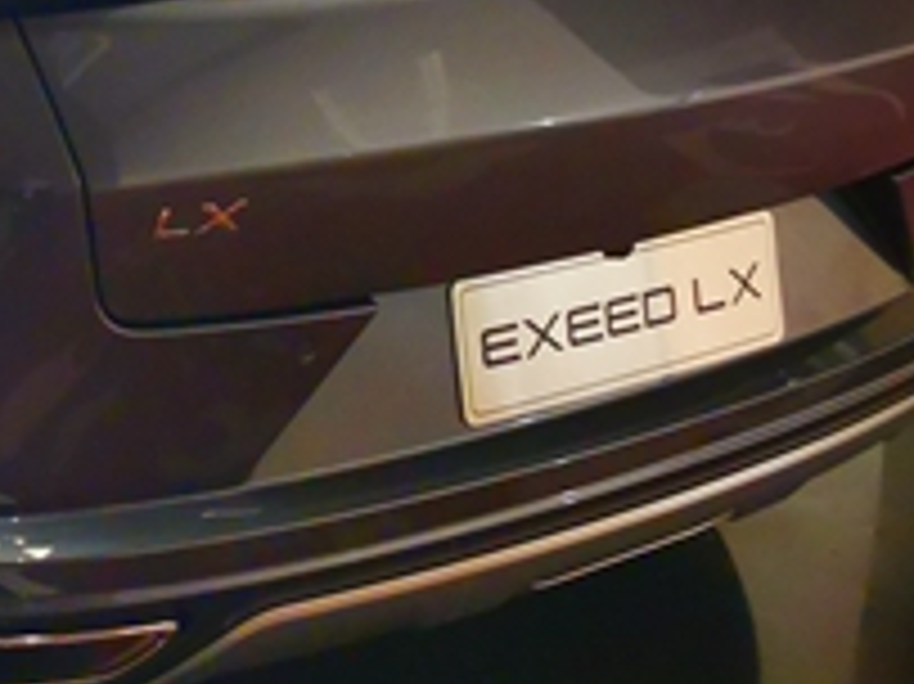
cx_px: 113
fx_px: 1874
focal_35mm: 71
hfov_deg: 26.6
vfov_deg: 20.1
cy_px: 0
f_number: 2.2
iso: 640
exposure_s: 1/25
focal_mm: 2.35
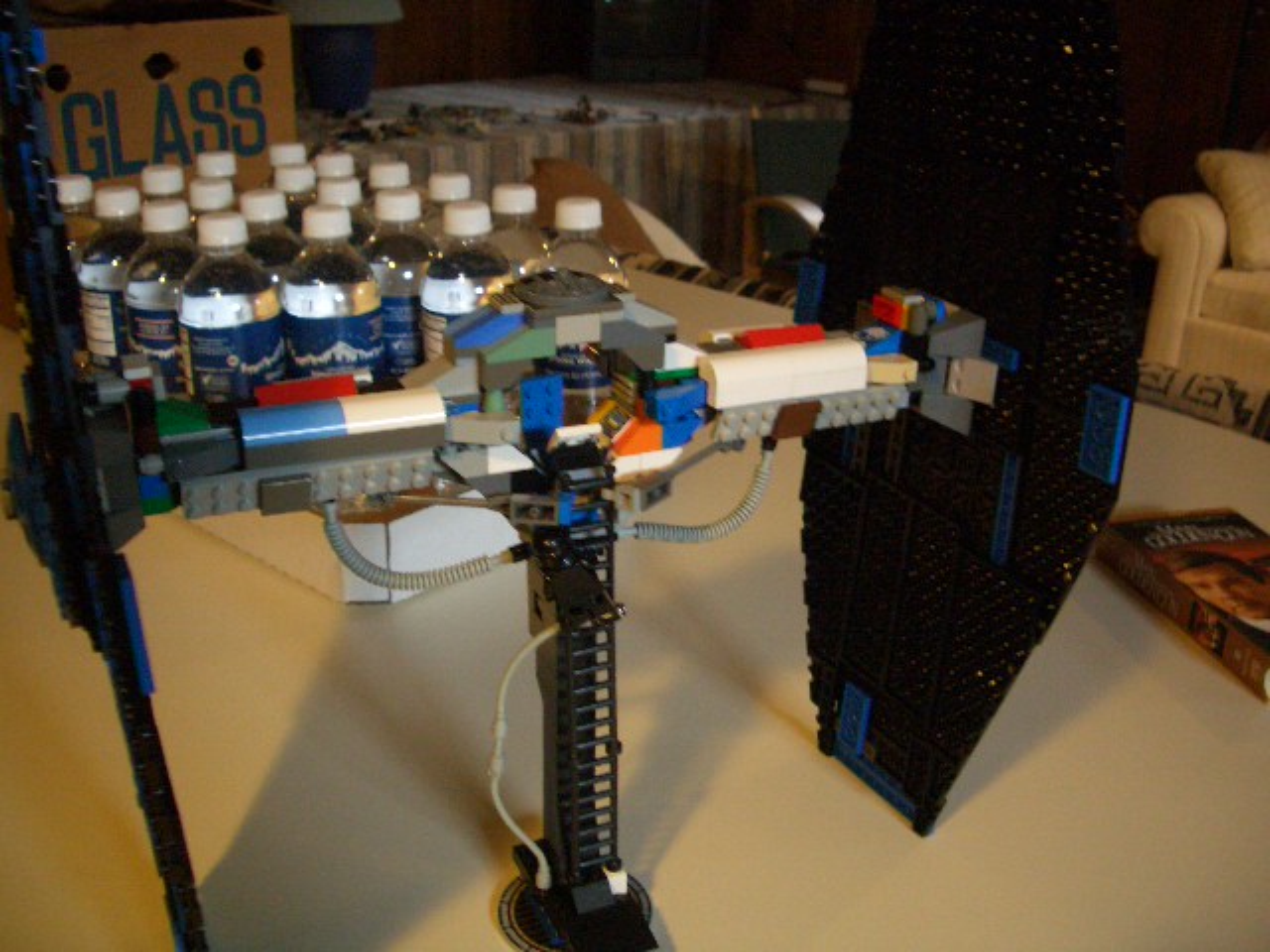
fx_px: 1284
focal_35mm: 35
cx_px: 635
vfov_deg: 40.7
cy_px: 476
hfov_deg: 52.6
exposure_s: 1/8
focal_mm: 5.8
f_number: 2.6
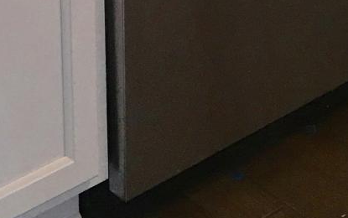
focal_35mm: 148
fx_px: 1405
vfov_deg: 7.5
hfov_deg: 13.7
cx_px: 412
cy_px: -507
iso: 32
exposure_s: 1/30
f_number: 2.2
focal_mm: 4.15
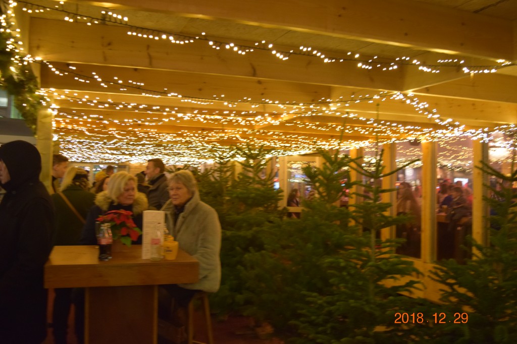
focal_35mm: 33
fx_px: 474
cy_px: 172
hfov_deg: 57.2
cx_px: 258
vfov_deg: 39.9
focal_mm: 22
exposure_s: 1/13
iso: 1600
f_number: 3.8
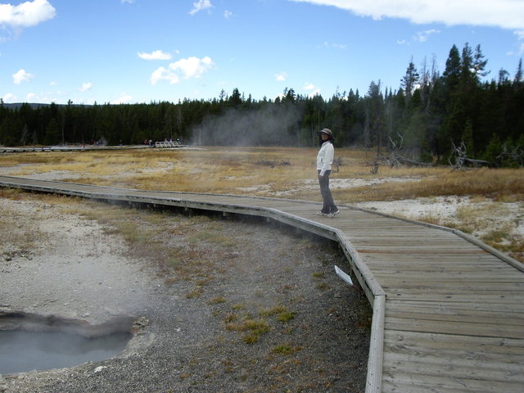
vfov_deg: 37.7
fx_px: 575
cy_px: 196
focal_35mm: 38
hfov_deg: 49.0
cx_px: 262
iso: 50
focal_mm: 6.2
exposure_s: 1/200
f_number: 4.3
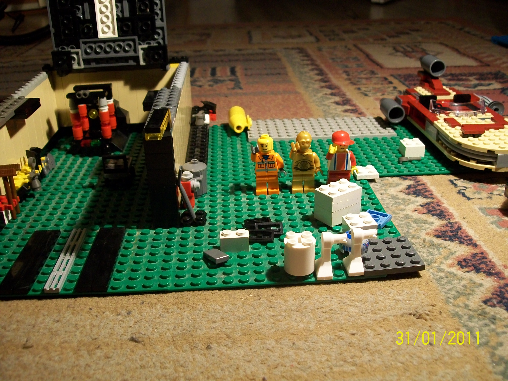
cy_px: 190
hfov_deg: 51.4
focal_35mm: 36
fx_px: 528
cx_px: 254
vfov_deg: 39.7
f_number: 2.7
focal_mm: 6
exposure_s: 1/20
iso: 160
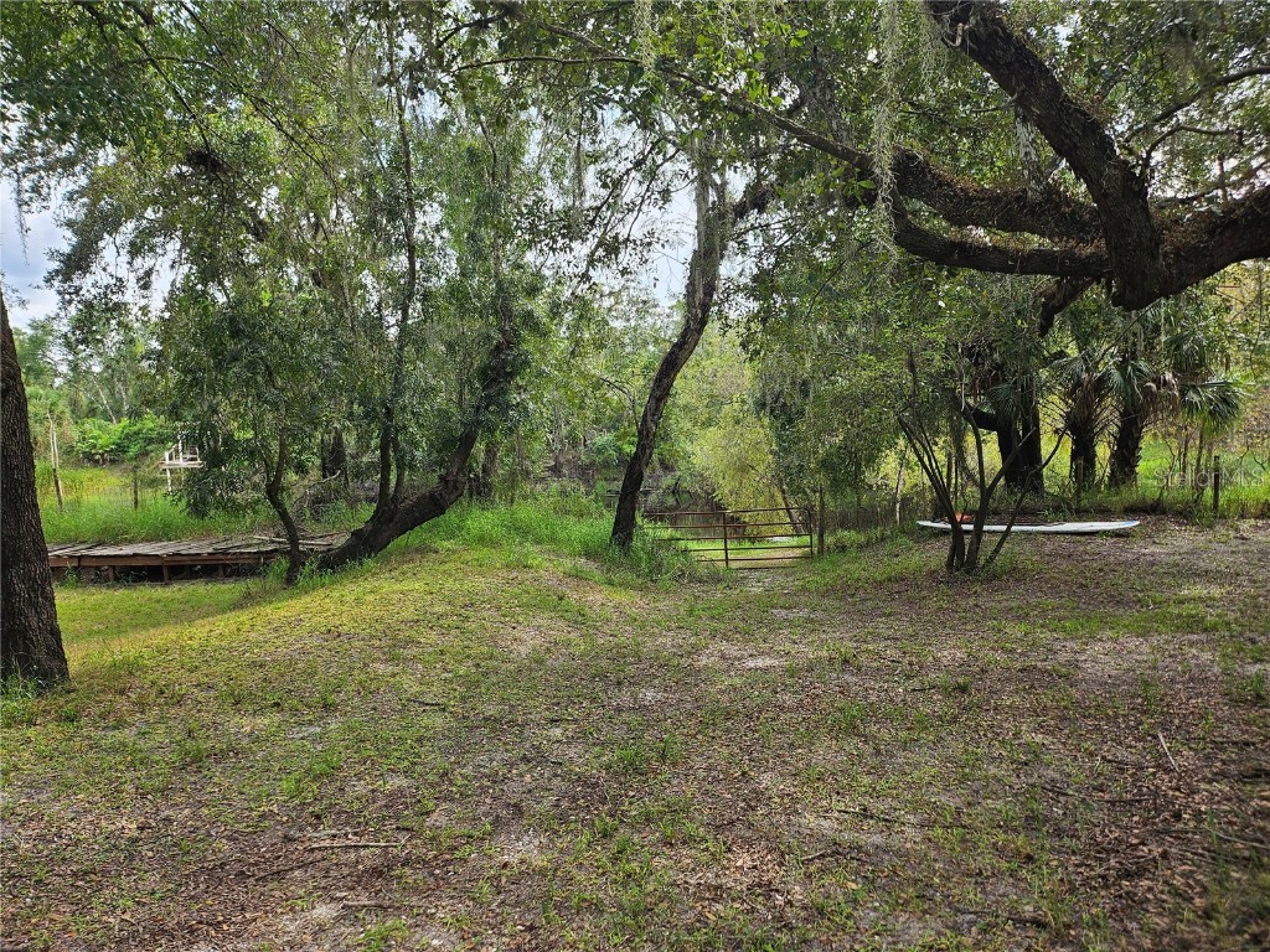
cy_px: 476
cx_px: 635
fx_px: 881
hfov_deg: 71.6
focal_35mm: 24
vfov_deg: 56.8
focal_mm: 5
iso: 50
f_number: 1.8
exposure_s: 1/430
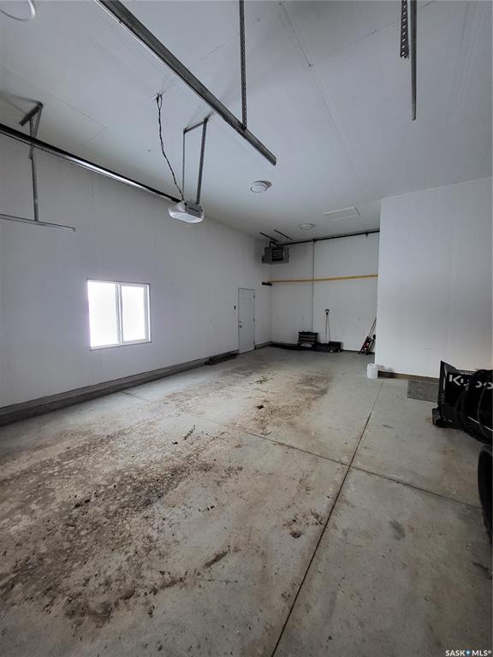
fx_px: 247
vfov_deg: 106.2
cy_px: 328
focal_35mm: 13
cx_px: 246
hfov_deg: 89.9
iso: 500
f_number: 2.2
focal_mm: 1.74
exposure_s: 1/30
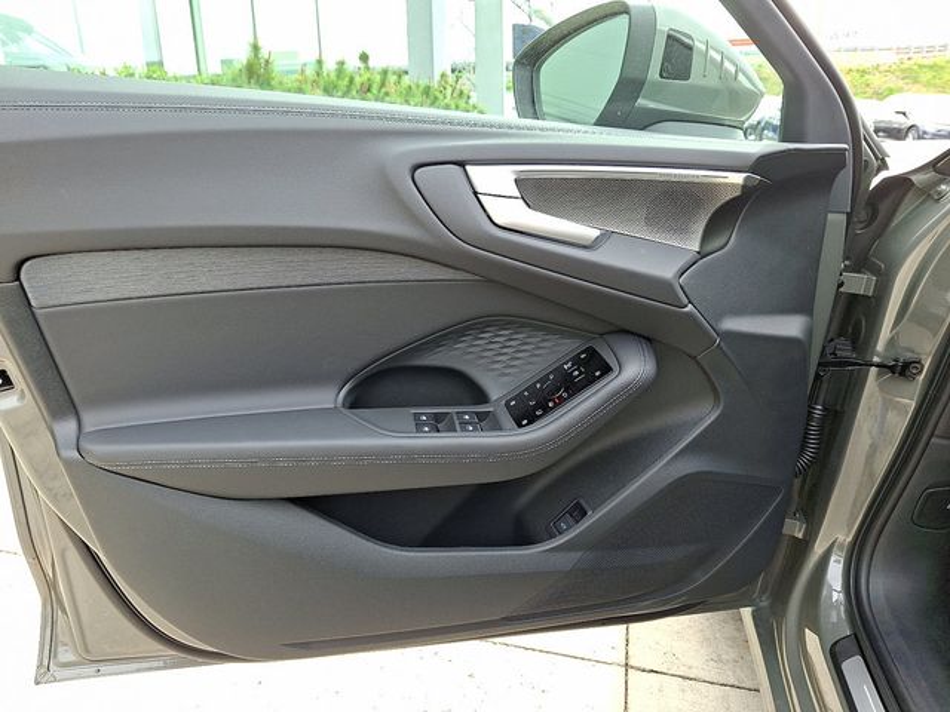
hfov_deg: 69.4
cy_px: 356
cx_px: 475
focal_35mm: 25
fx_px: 686
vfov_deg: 54.9
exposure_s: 1/123
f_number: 1.8
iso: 25
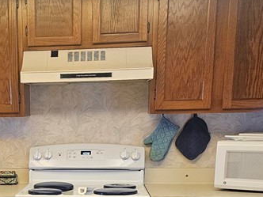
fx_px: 539
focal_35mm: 71
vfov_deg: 19.4
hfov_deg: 26.6
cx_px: 31
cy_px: 244
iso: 500
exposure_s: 1/120
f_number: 1.7
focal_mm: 6.3
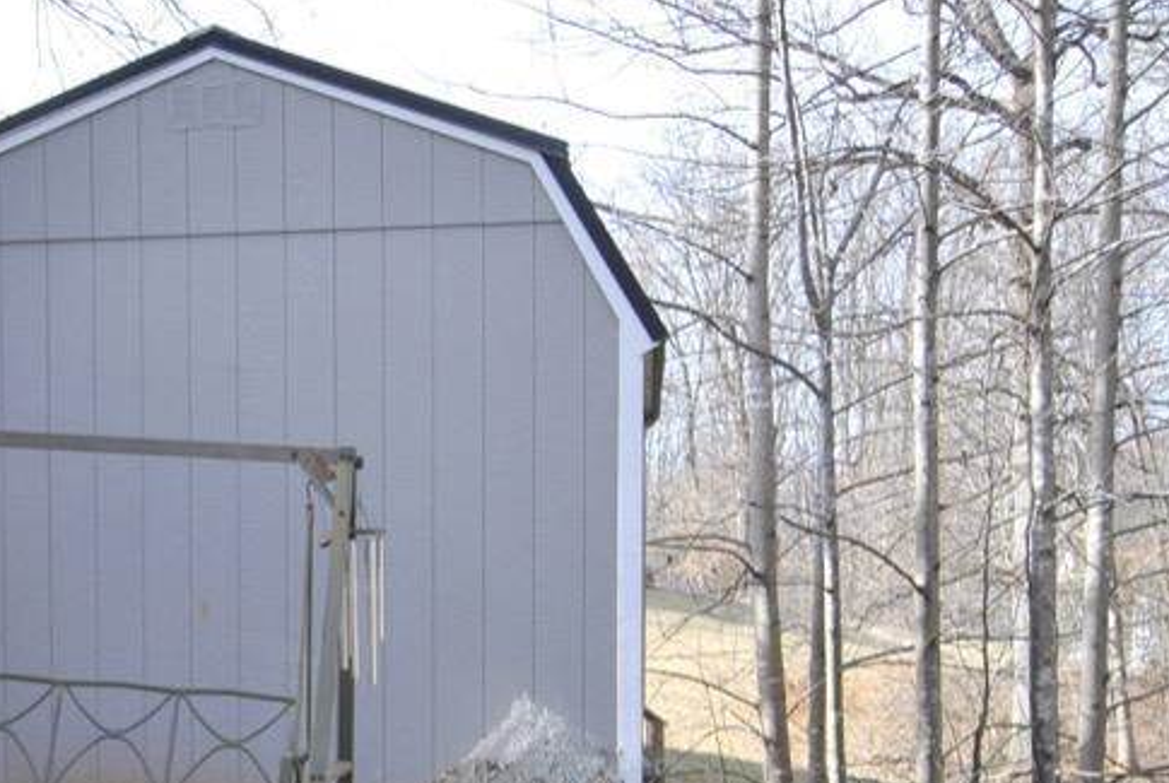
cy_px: 699
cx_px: 140
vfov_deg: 19.3
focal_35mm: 70
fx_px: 2262
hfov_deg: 28.0
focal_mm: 15
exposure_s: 1/125
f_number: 5.6
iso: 100
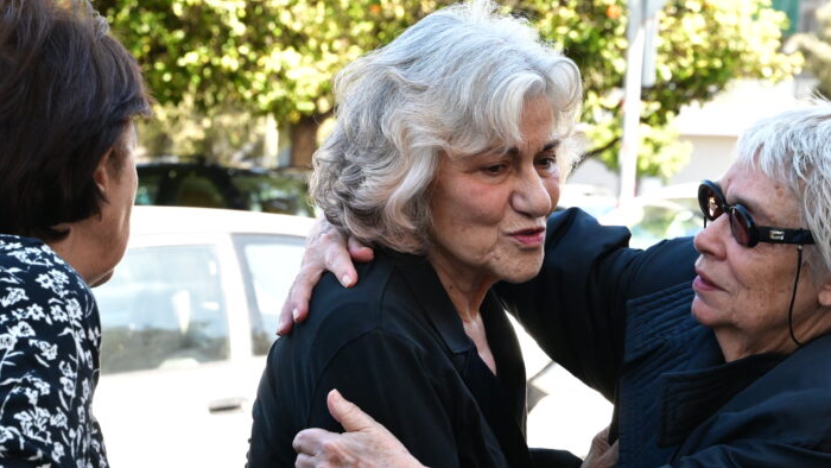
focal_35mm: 106
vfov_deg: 11.4
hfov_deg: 20.1
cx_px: 519
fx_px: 2336
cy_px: 359
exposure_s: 1/800
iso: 3200
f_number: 7.1
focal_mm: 59
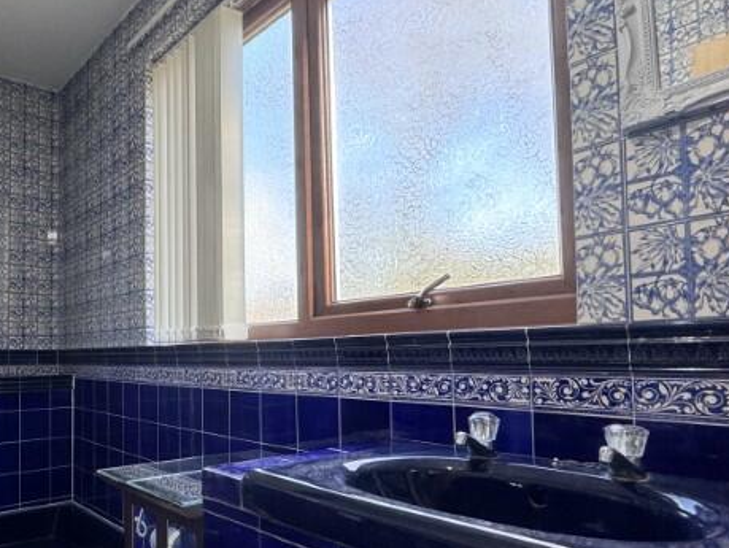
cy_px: 338
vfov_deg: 52.6
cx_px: 209
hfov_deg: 64.4
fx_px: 548
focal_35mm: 26
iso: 250
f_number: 2.2
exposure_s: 1/99
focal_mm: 2.22
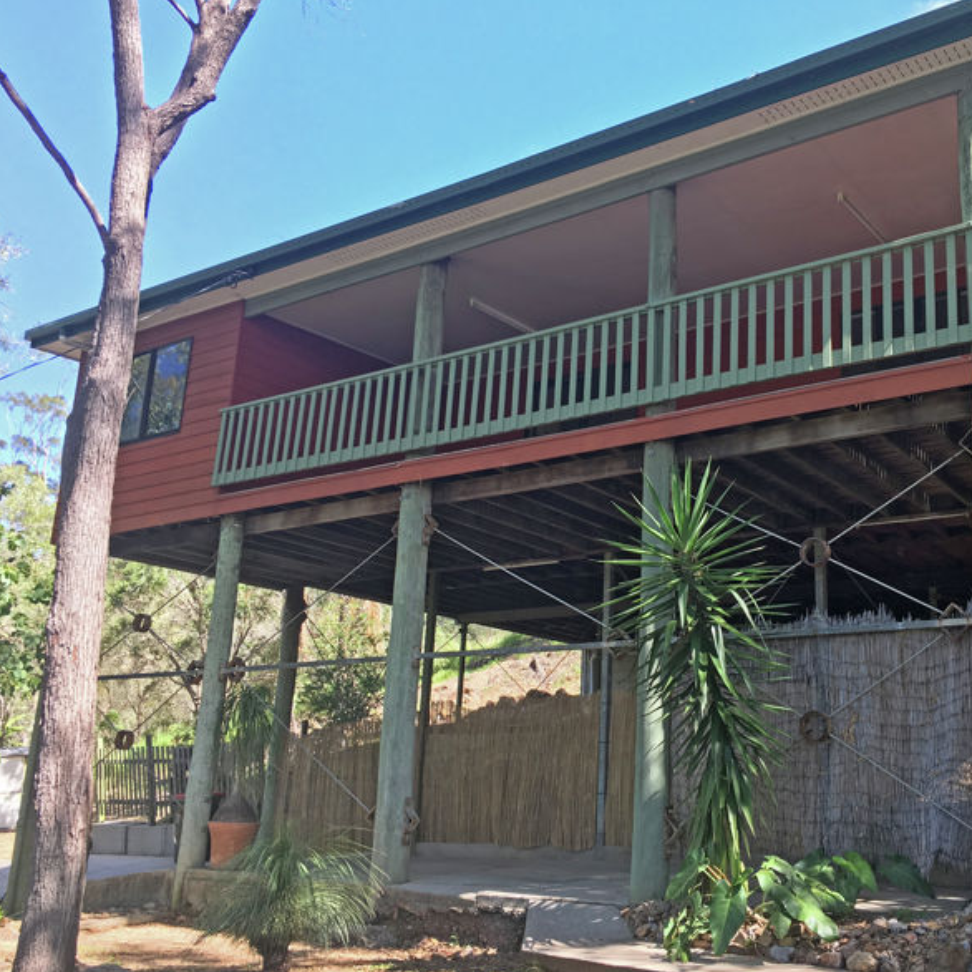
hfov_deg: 46.6
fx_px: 1112
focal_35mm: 35
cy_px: 481
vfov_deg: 47.2
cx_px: 632
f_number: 2.2
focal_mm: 4.15
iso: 25
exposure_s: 1/212
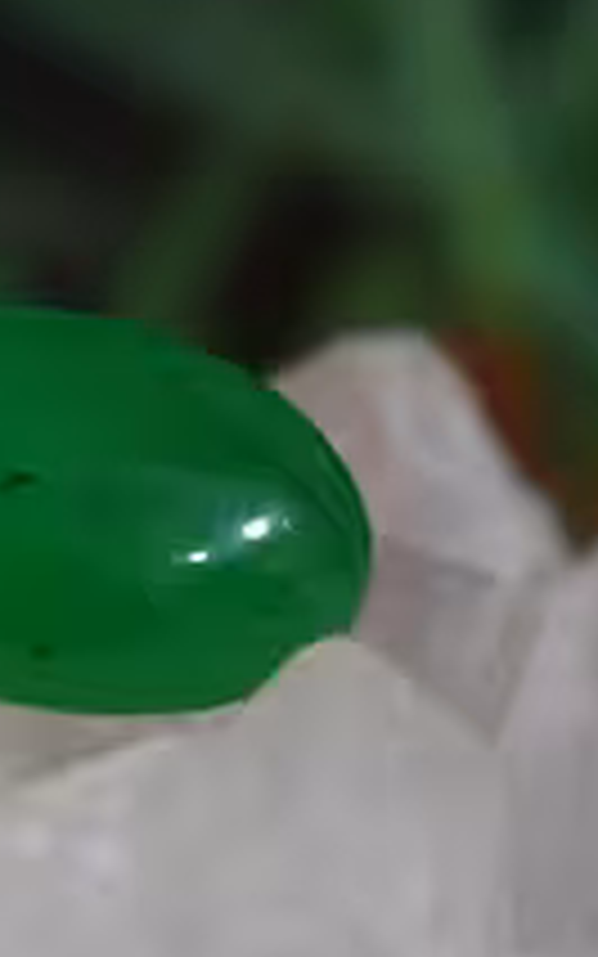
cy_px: 485
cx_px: 27
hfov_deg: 8.3
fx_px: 4122
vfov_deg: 13.3
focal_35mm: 158
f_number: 5.6
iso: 720
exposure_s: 1/60
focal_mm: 55
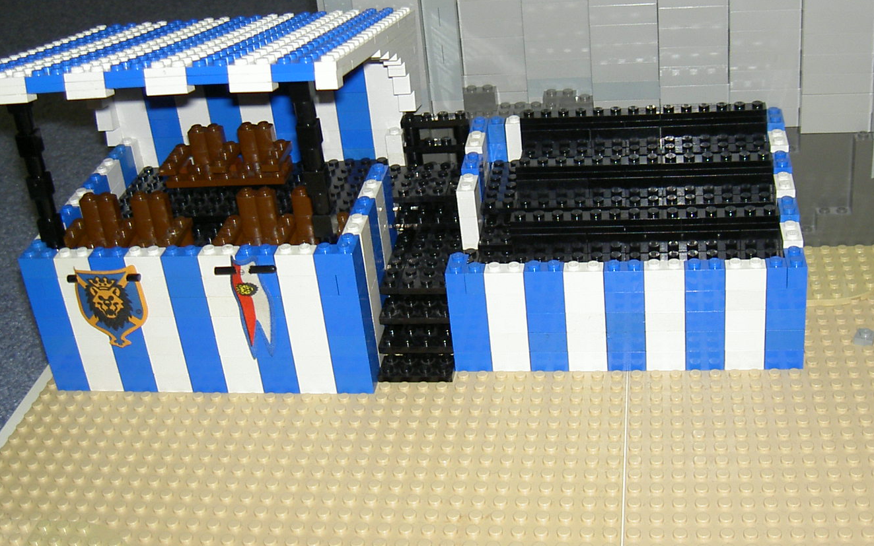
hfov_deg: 40.3
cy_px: 213
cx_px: 443
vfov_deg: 25.8
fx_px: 1191
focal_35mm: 50
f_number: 2.8
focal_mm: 8
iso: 100
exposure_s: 1/59.5
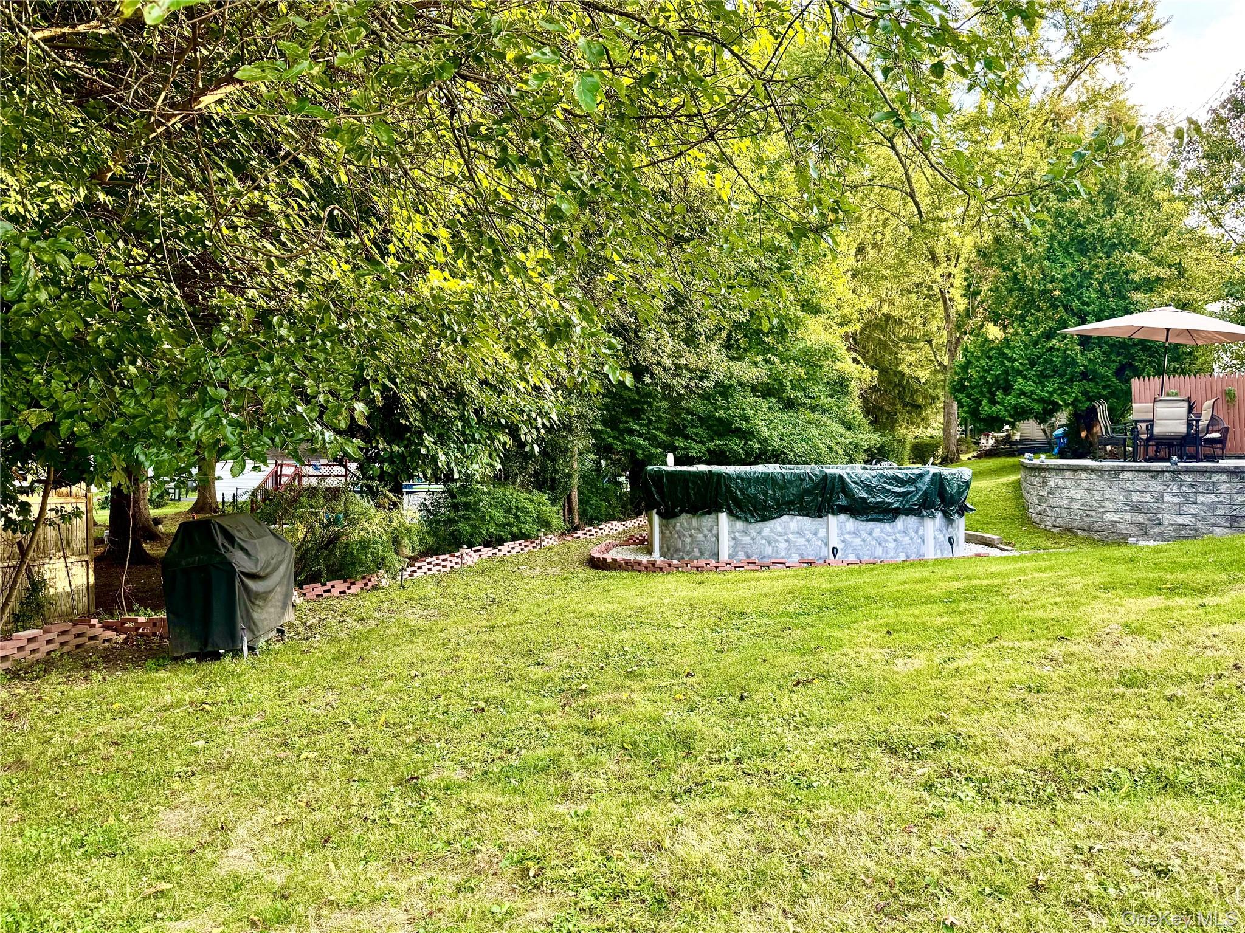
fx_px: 863
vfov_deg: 56.8
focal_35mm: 24
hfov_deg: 71.6
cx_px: 622
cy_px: 466
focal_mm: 6.76
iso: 64
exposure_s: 1/121
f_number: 1.78
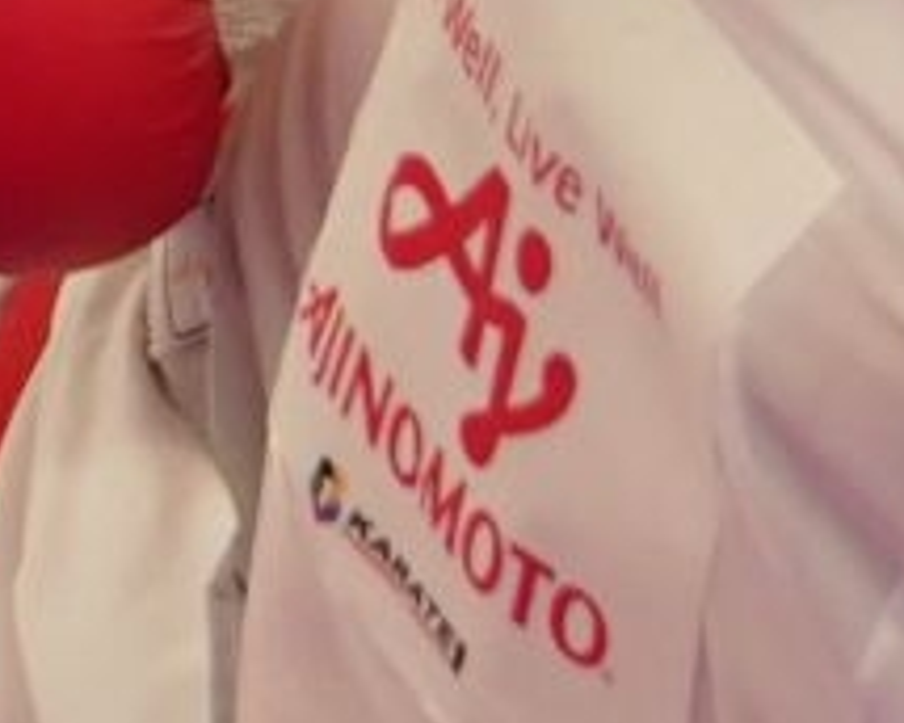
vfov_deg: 0.7
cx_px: 29
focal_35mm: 2262
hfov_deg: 0.9
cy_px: -17
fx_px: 60520
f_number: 2.8
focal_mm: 192
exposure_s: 1/1000
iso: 1250
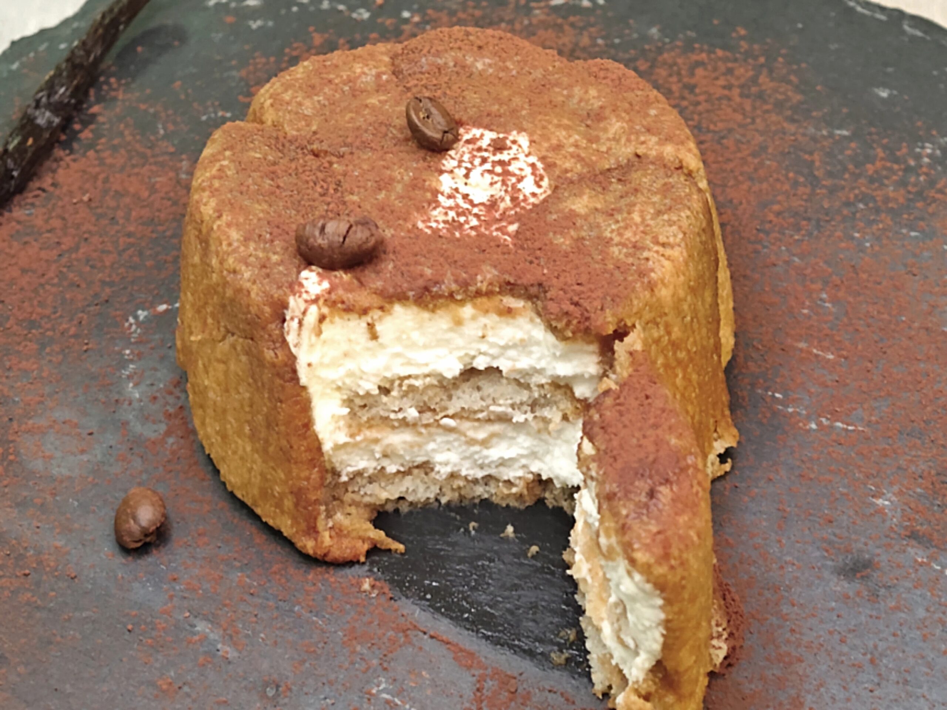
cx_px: 474
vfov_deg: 19.6
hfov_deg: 26.0
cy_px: 355
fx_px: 2052
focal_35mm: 75
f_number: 1.25
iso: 1600
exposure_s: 1/100
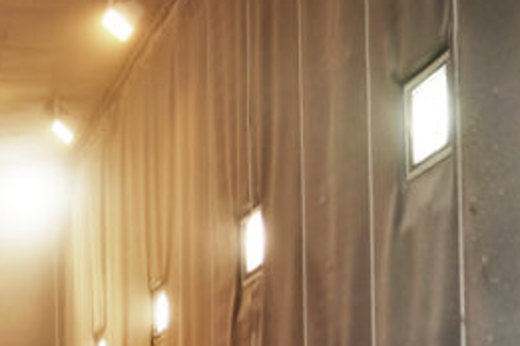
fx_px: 1531
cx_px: -155
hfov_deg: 18.0
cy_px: 523
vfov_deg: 12.3
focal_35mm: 106
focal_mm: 18
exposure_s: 1/6
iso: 100
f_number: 4
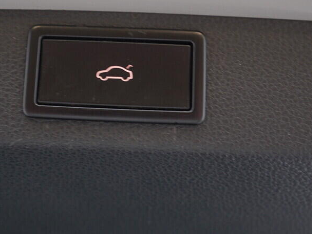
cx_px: 108
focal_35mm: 60
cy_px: 55
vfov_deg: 24.1
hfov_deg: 32.0
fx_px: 541
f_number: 2.8
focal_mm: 24
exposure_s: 1/40
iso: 200
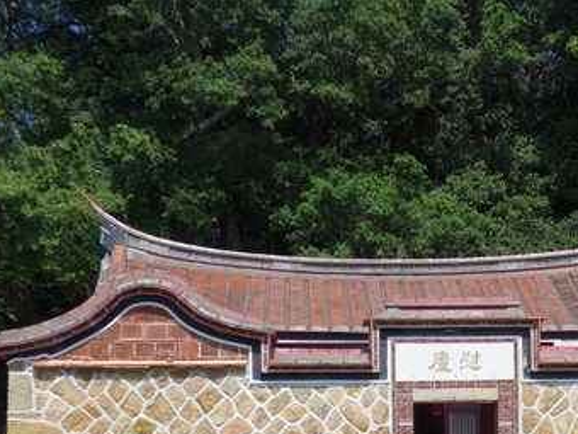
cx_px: 496
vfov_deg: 15.0
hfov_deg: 19.7
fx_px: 1636
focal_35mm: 98
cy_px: 351
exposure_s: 1/1000
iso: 80
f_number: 3.3
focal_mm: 10.7
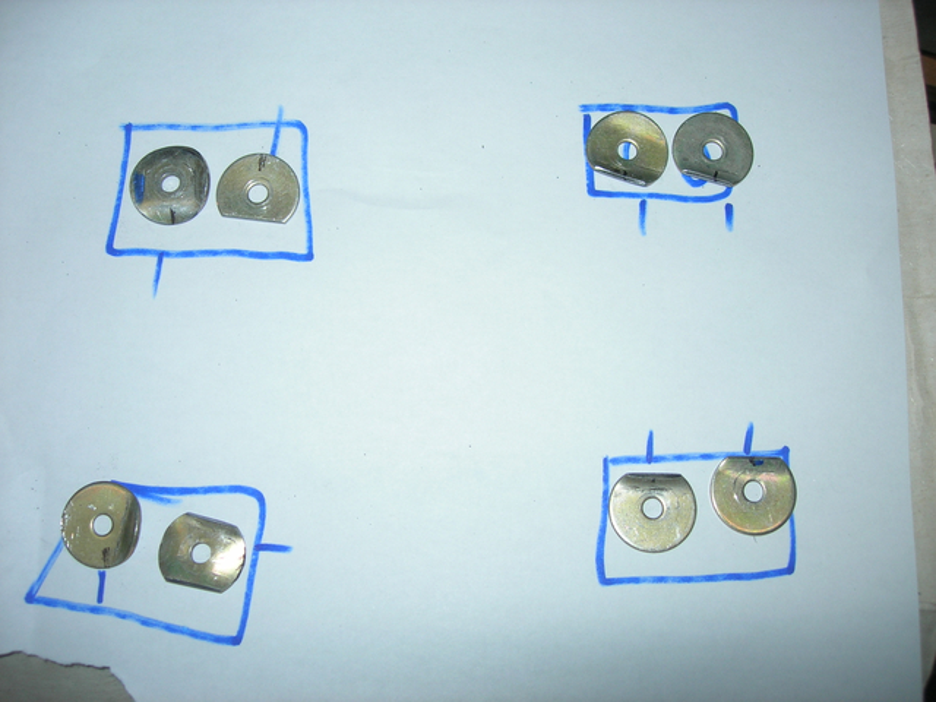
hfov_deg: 49.0
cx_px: 468
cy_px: 351
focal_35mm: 38
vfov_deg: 37.7
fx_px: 1028
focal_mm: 7.8
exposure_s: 1/60.1
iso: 64
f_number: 2.8
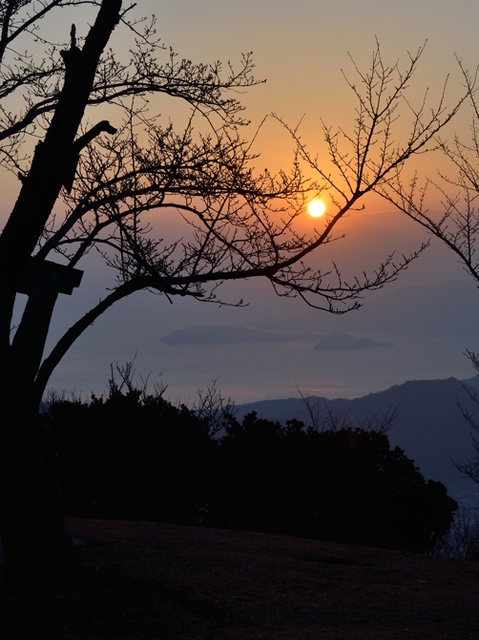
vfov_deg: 22.3
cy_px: 319
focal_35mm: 88
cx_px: 324
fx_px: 1625
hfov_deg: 16.7
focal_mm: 40
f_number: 9
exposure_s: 1/320
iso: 100
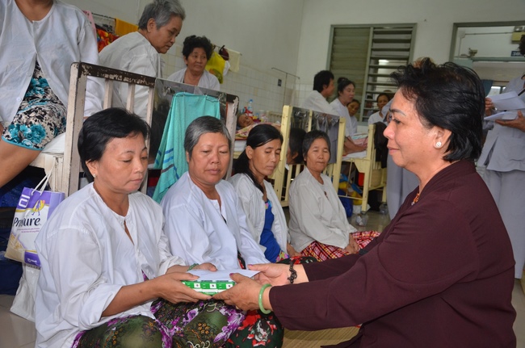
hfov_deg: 59.6
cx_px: 262
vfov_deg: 41.6
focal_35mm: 32
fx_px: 459
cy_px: 174
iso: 1000
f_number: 5
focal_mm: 21
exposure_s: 1/60
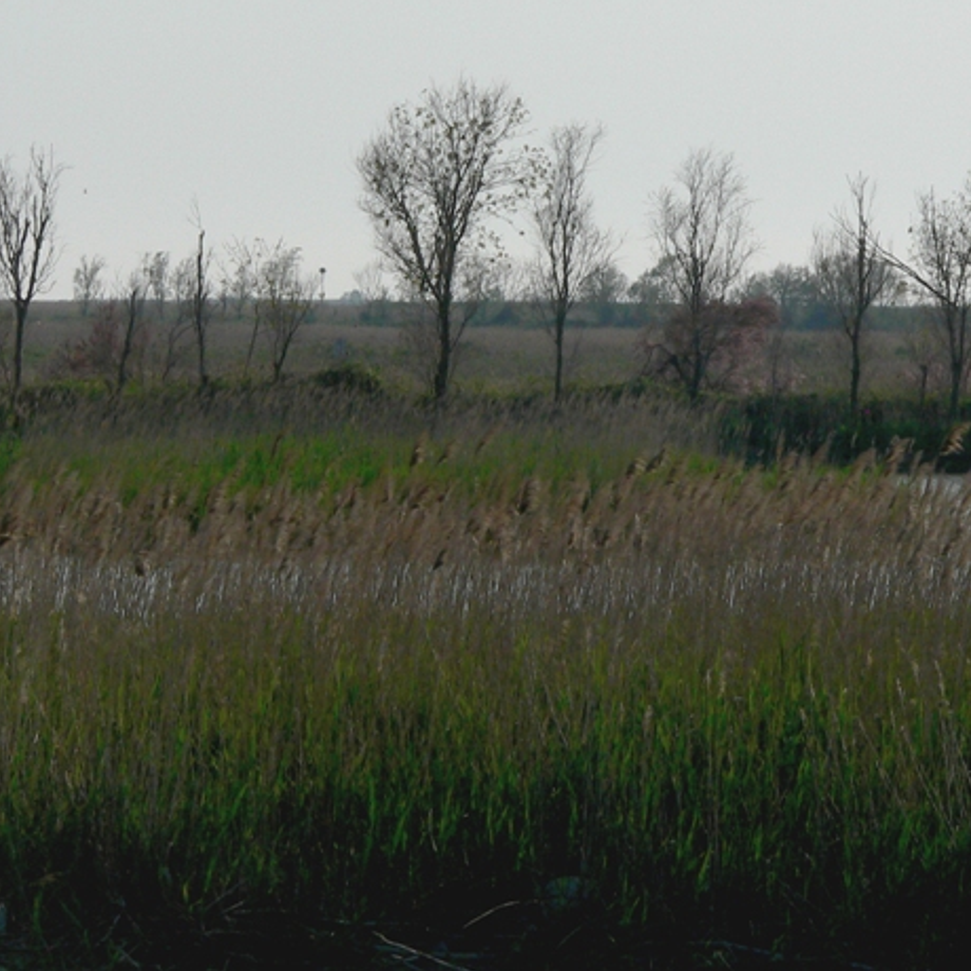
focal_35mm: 247
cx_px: 775
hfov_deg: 7.1
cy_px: 354
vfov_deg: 7.1
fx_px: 7839
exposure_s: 1/1000
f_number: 6.5
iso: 80
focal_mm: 27
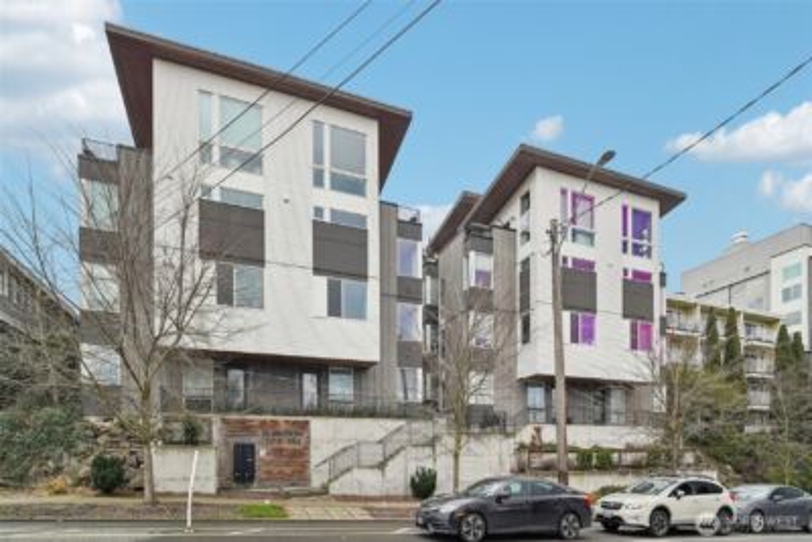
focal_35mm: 16
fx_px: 361
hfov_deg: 96.7
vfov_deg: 73.8
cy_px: 271
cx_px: 406
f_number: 8
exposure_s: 1/1000
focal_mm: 16
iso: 1600
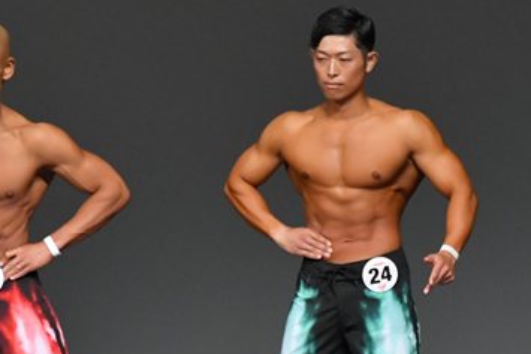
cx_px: 412
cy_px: 284
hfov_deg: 3.0
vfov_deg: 2.0
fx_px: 10137
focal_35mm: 687
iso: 4000
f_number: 5.6
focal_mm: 210
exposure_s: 1/400
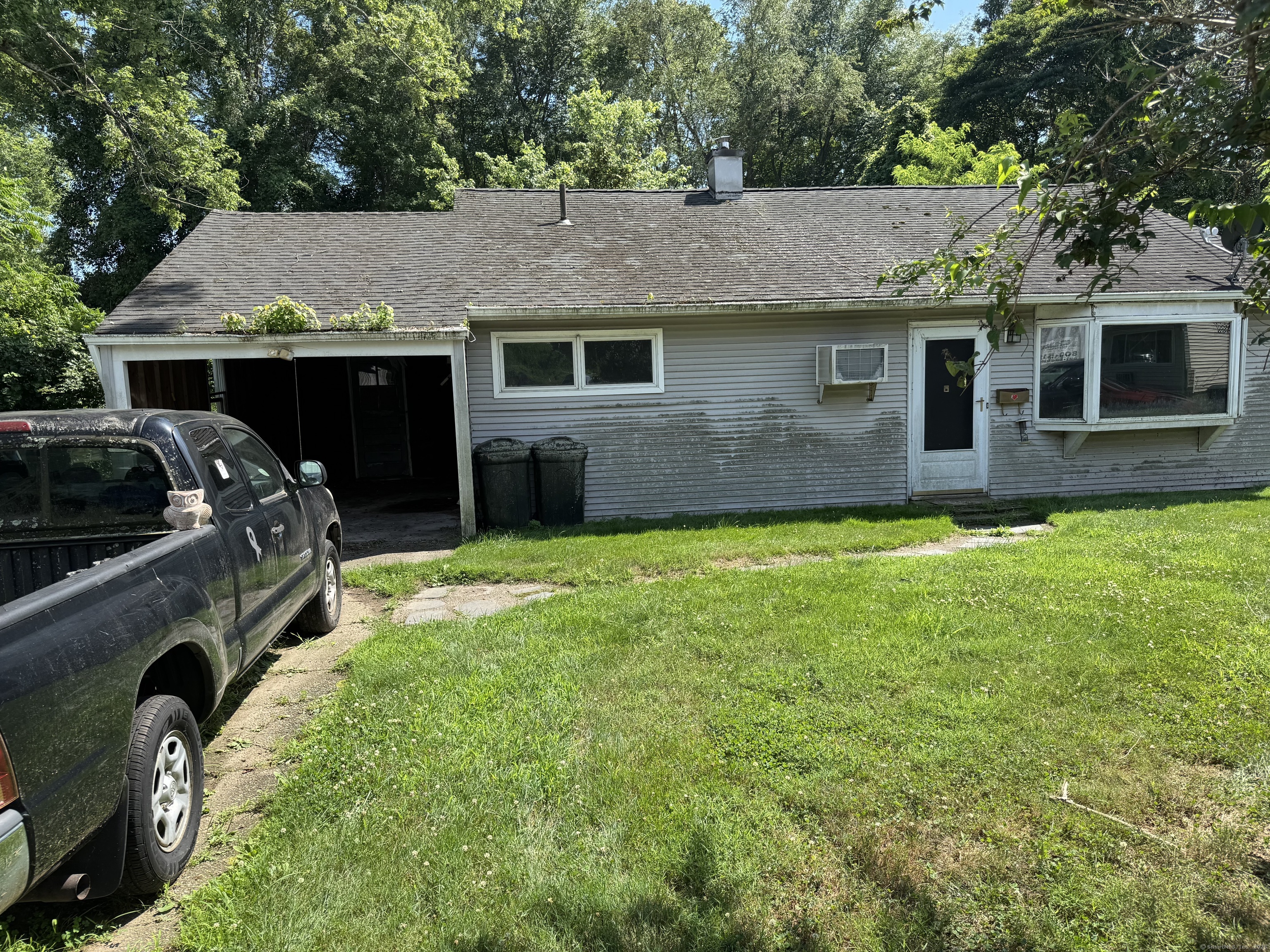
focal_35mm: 24
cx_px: 635
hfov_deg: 71.6
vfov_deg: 56.8
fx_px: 881
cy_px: 476
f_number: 1.78
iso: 80
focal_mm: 6.76
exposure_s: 1/1560
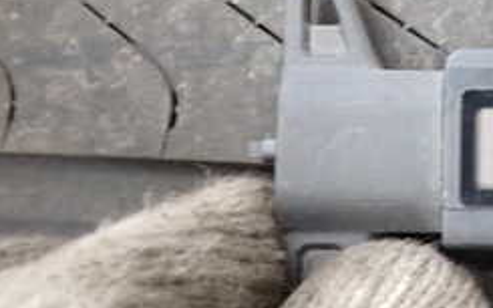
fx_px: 873
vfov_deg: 19.8
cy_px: 54
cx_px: 521
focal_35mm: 65
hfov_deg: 29.0
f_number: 2
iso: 500
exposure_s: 1/30
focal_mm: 4.5
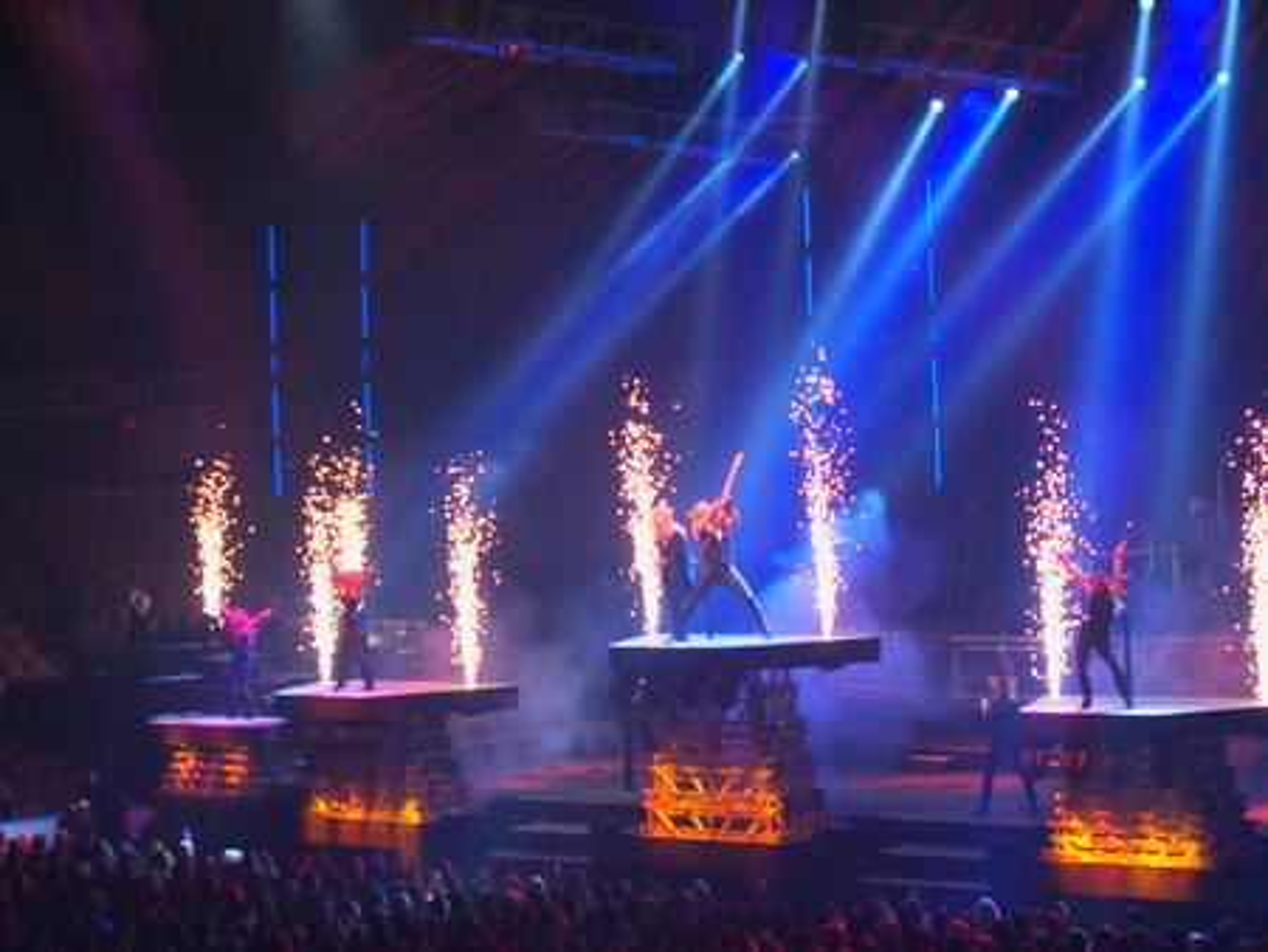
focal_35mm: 85
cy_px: 476
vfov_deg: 17.4
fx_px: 3115
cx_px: 634
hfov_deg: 23.0
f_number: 2.8
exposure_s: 1/160
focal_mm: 17.8
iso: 125
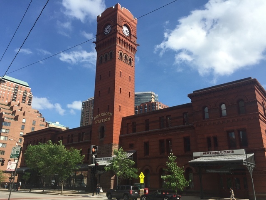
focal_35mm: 29
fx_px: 223
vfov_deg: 48.2
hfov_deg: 61.7
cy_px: 100
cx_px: 133
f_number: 2.2
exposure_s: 1/1980
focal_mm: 4.15
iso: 32
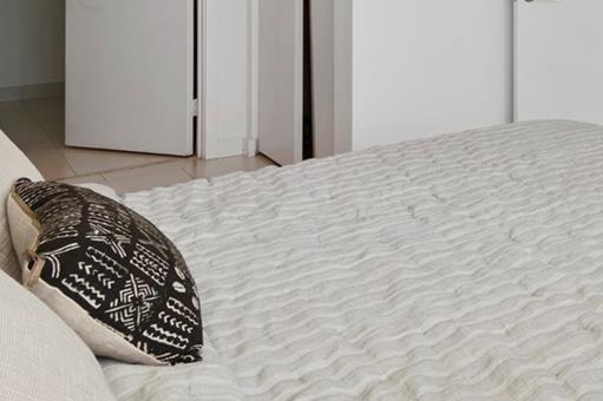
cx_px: 755
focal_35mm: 47
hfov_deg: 32.9
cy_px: -110
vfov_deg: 25.1
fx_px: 787
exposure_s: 1/3
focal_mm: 10
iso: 100
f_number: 8
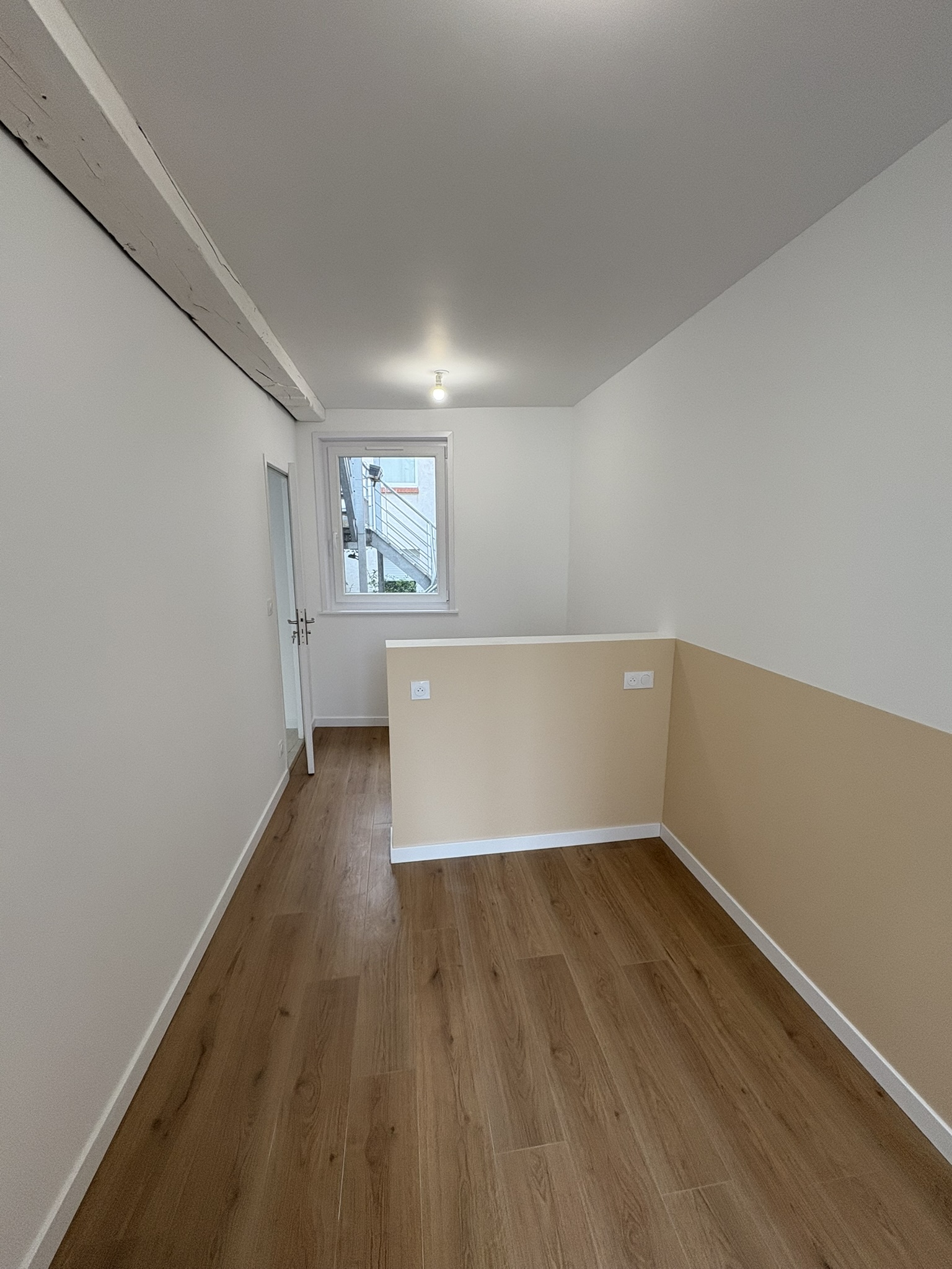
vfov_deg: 102.1
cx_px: 476
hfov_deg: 85.7
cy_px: 634
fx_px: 513
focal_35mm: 14
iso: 125
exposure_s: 1/100
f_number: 2.2
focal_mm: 2.22
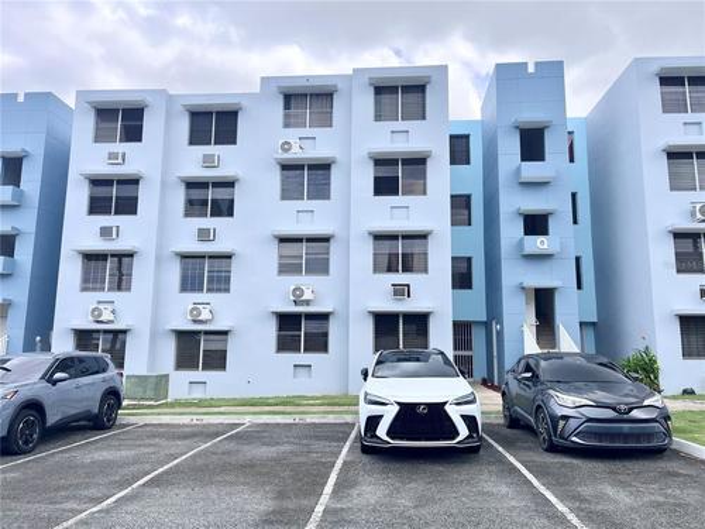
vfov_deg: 53.1
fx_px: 530
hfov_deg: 67.3
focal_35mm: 26
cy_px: 264
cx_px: 352
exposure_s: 1/2062
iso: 50
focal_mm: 5.1
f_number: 1.6
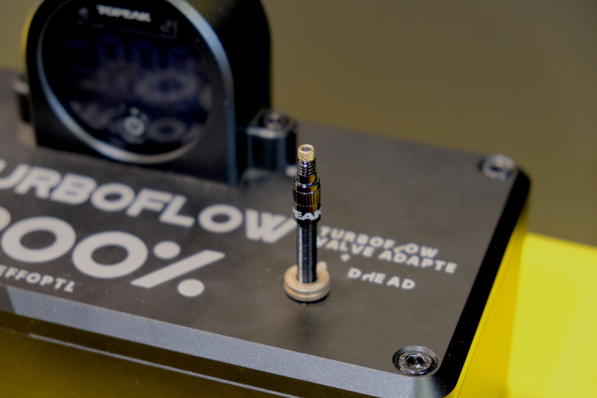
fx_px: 1376
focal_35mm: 83
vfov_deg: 16.5
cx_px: 298
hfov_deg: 24.5
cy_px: 199
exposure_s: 1/30
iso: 2500
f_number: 4
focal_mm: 55
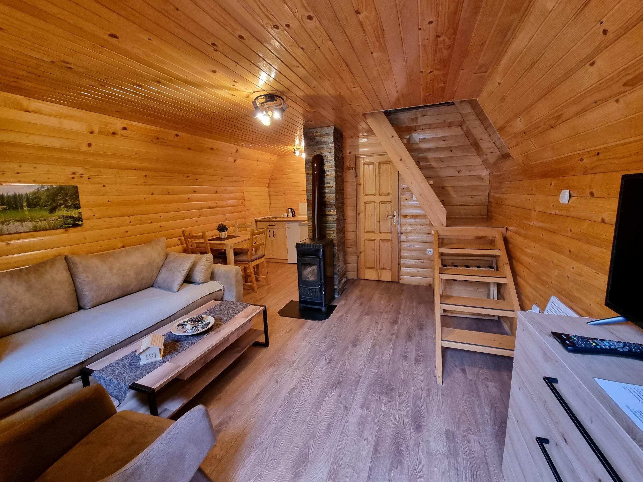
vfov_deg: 89.9
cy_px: 241
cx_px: 322
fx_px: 241
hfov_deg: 106.2
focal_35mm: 13
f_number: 2.2
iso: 640
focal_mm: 2.2
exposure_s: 1/33
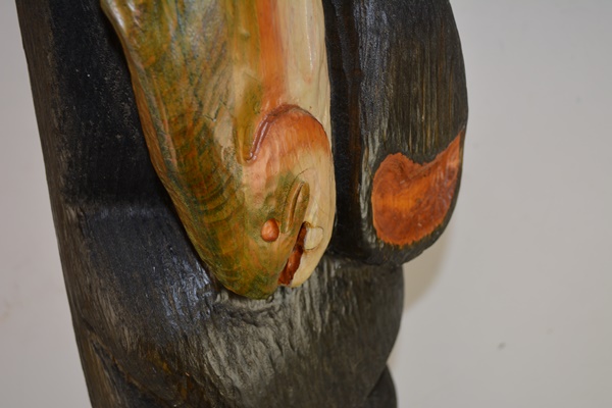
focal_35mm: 42
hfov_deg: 46.4
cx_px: 306
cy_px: 204
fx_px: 714
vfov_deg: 31.9
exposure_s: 1/125
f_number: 4.5
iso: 200
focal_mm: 28
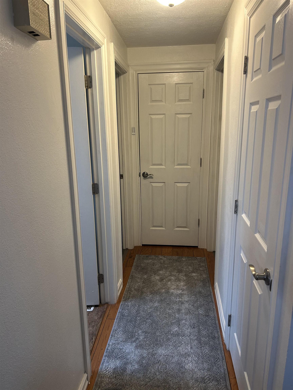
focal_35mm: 26
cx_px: 146
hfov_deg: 53.1
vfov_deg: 67.3
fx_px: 293
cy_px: 195
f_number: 1.5
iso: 100
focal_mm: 5.7
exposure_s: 1/60
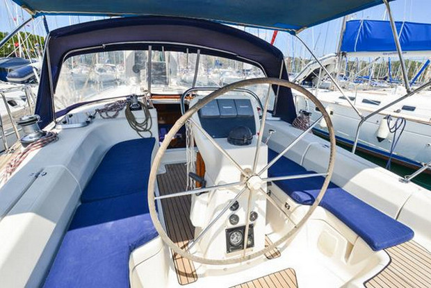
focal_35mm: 17
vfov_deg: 70.6
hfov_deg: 93.2
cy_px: 144
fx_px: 204
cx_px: 216
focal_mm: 17
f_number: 13
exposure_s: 1/640
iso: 640
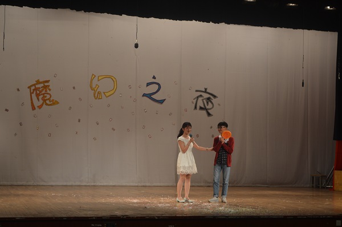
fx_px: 654
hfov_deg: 29.3
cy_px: 114
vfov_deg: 19.7
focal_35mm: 69
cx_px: 171
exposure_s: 1/60
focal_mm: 46
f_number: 5
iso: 400
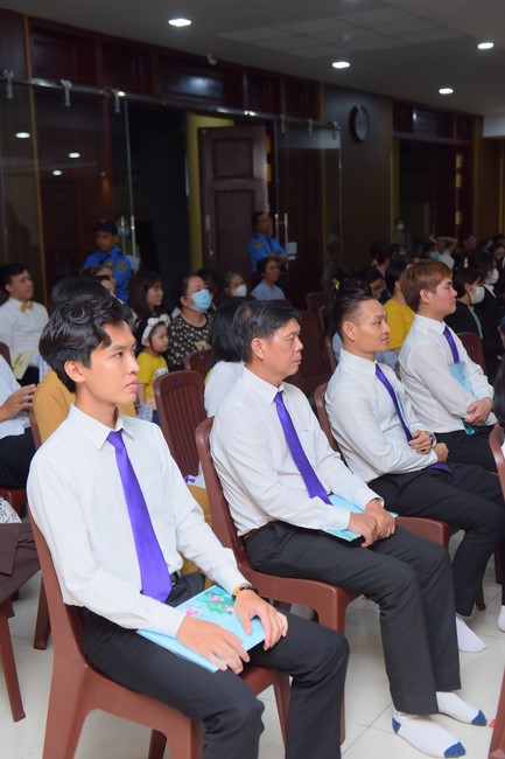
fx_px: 1010
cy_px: 380
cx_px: 252
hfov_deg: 28.1
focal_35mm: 48
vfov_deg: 41.1
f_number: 3.5
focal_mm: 48
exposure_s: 1/125
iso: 640
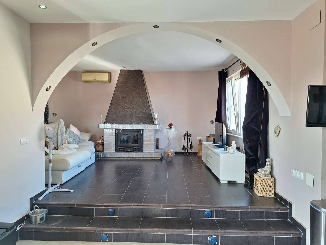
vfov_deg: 58.9
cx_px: 163
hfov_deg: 73.9
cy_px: 122
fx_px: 217
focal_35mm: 23
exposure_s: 1/50
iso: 200
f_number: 1.8
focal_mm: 5.54
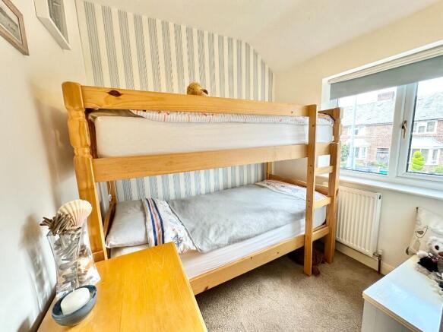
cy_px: 166
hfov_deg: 102.1
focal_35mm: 14
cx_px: 222
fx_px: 179
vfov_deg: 85.7
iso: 160
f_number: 2.2
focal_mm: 2.22
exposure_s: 1/100
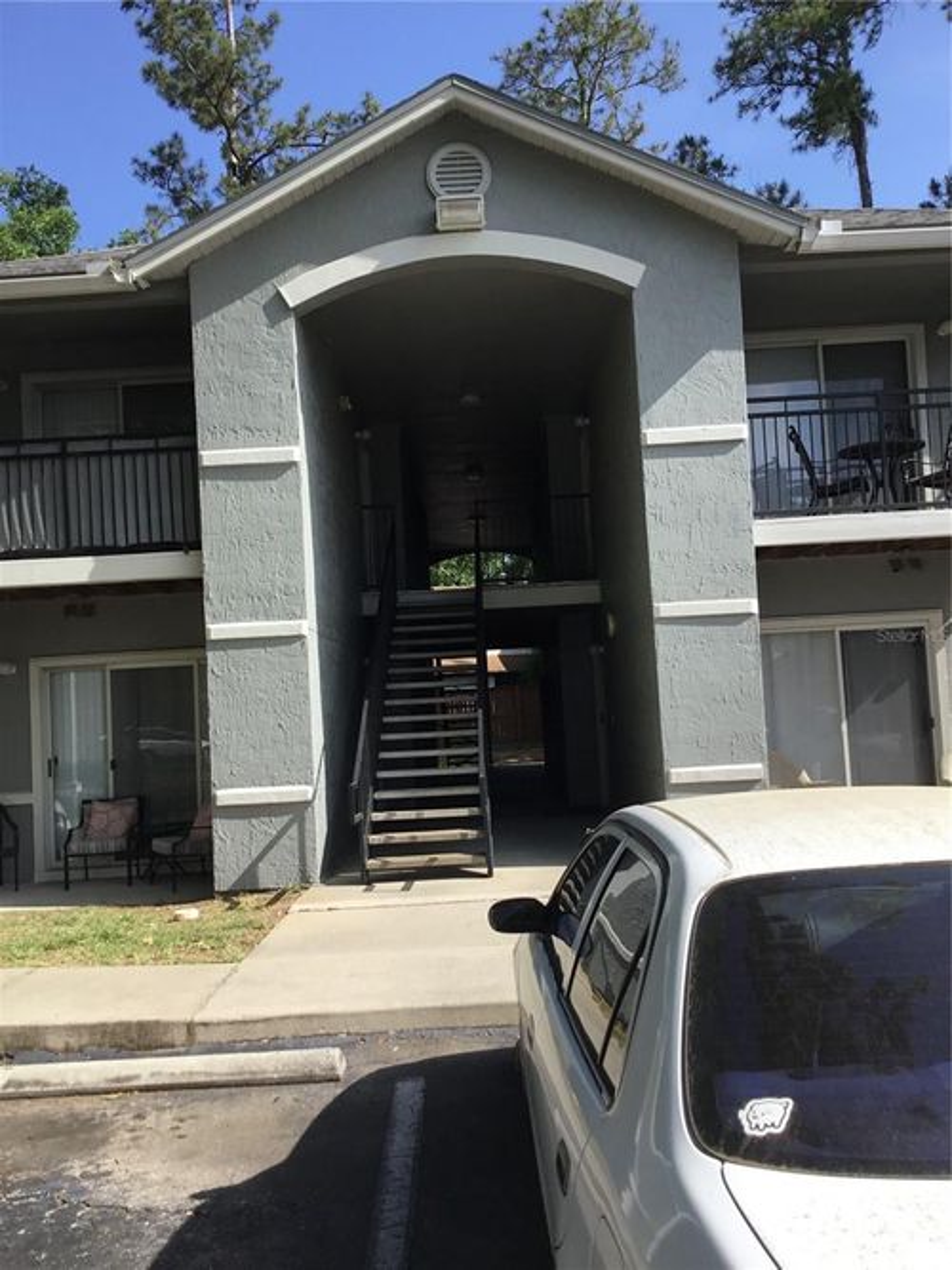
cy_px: 635
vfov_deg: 58.4
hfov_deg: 45.4
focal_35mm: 31
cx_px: 476
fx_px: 1137
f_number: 2.4
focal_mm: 3.3
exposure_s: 1/799
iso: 25
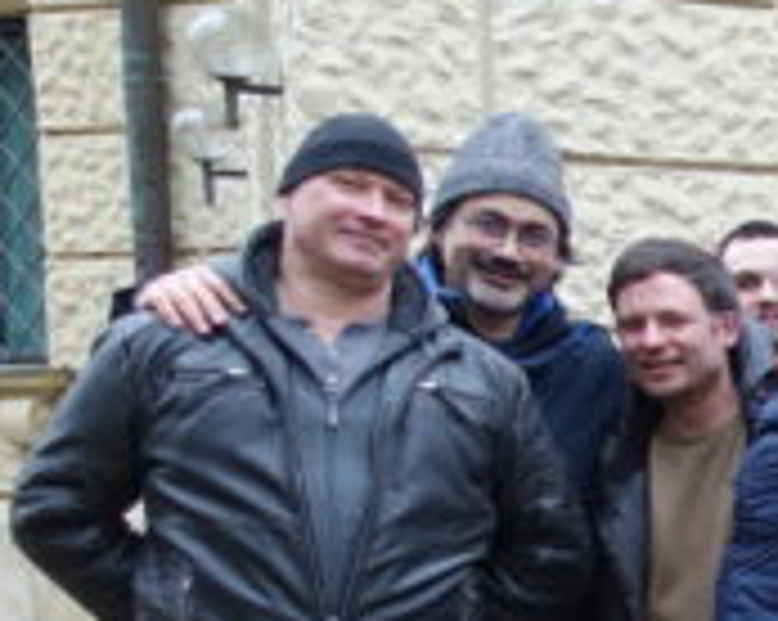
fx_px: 2277
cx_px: 1650
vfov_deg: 15.1
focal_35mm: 99
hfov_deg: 15.0
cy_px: 677
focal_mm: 8.8
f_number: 2.2
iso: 125
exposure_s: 1/30
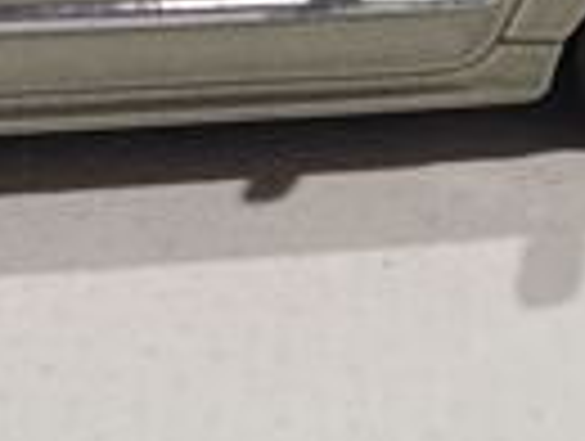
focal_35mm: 92
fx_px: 1558
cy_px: -86
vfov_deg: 15.5
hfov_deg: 21.1
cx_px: 130
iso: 320
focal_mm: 4.65
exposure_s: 1/33.3
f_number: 1.8
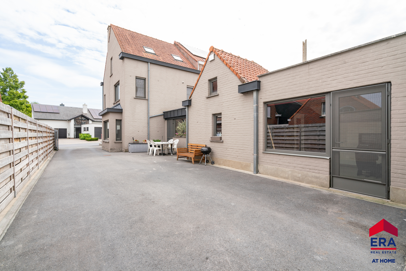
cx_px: 203
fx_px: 180
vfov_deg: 73.8
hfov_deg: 96.7
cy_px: 136
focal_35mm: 16
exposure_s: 1/100
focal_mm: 16
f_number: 11
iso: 250
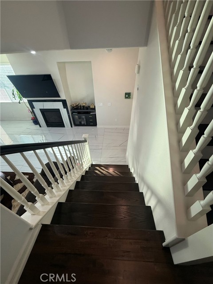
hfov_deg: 85.7
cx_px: 106
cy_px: 142
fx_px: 115
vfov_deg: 102.1
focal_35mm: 14
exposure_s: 1/120
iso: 250
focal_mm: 2.22
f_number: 2.2
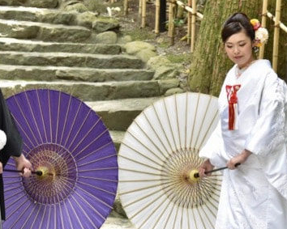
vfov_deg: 8.4
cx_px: 145
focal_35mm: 184
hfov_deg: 10.5
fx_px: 1562
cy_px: 140
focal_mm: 95
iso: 2000
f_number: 5.6
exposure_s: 1/200
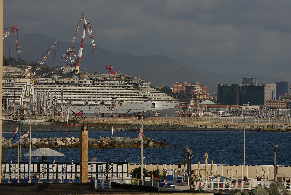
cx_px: 146
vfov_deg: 4.6
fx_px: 2402
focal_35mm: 297
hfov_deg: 6.9
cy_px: 98
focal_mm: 198
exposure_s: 1/500
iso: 100
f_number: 10
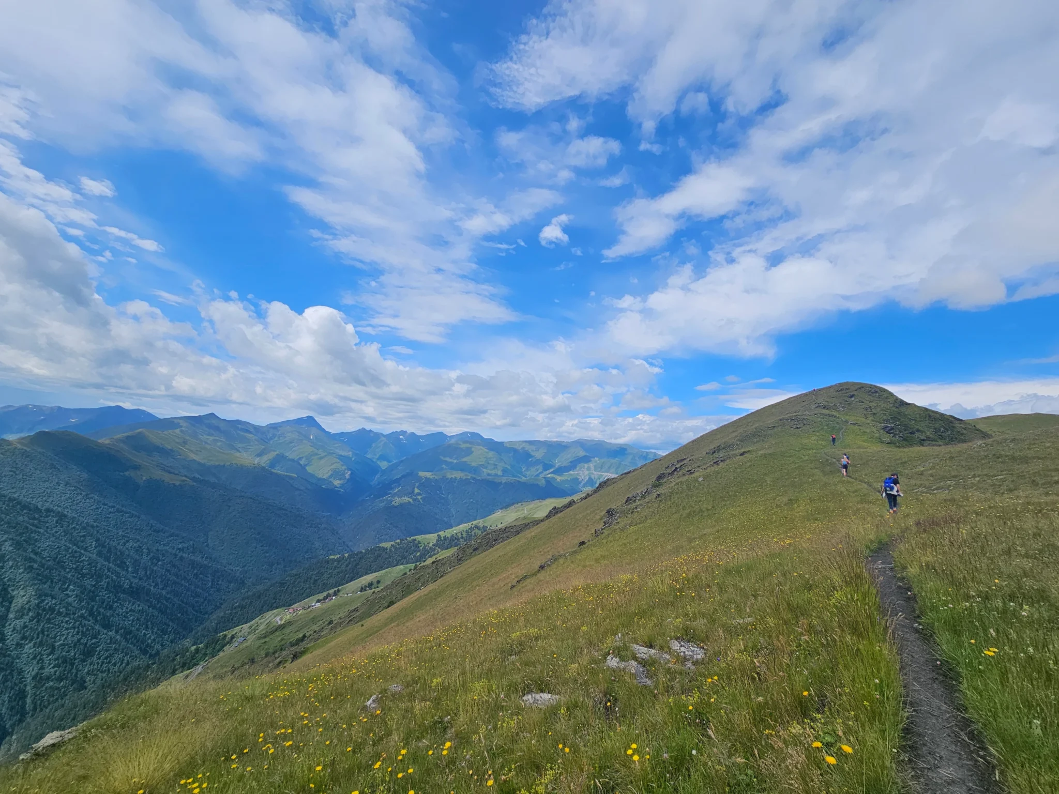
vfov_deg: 89.9
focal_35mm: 13
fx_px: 398
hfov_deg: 106.2
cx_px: 530
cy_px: 397
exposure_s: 1/4153
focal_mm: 2.2
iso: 50
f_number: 2.2
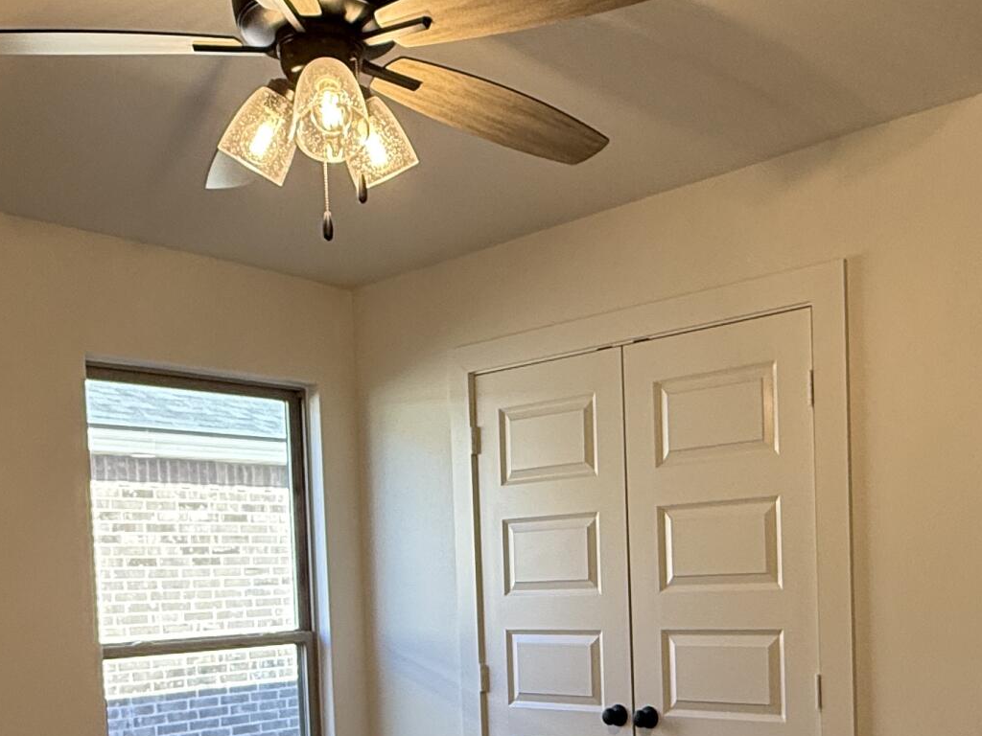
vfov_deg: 33.7
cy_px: 632
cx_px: 520
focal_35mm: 41
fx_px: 1163
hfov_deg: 45.8
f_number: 2.2
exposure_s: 1/120
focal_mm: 2.22
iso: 160
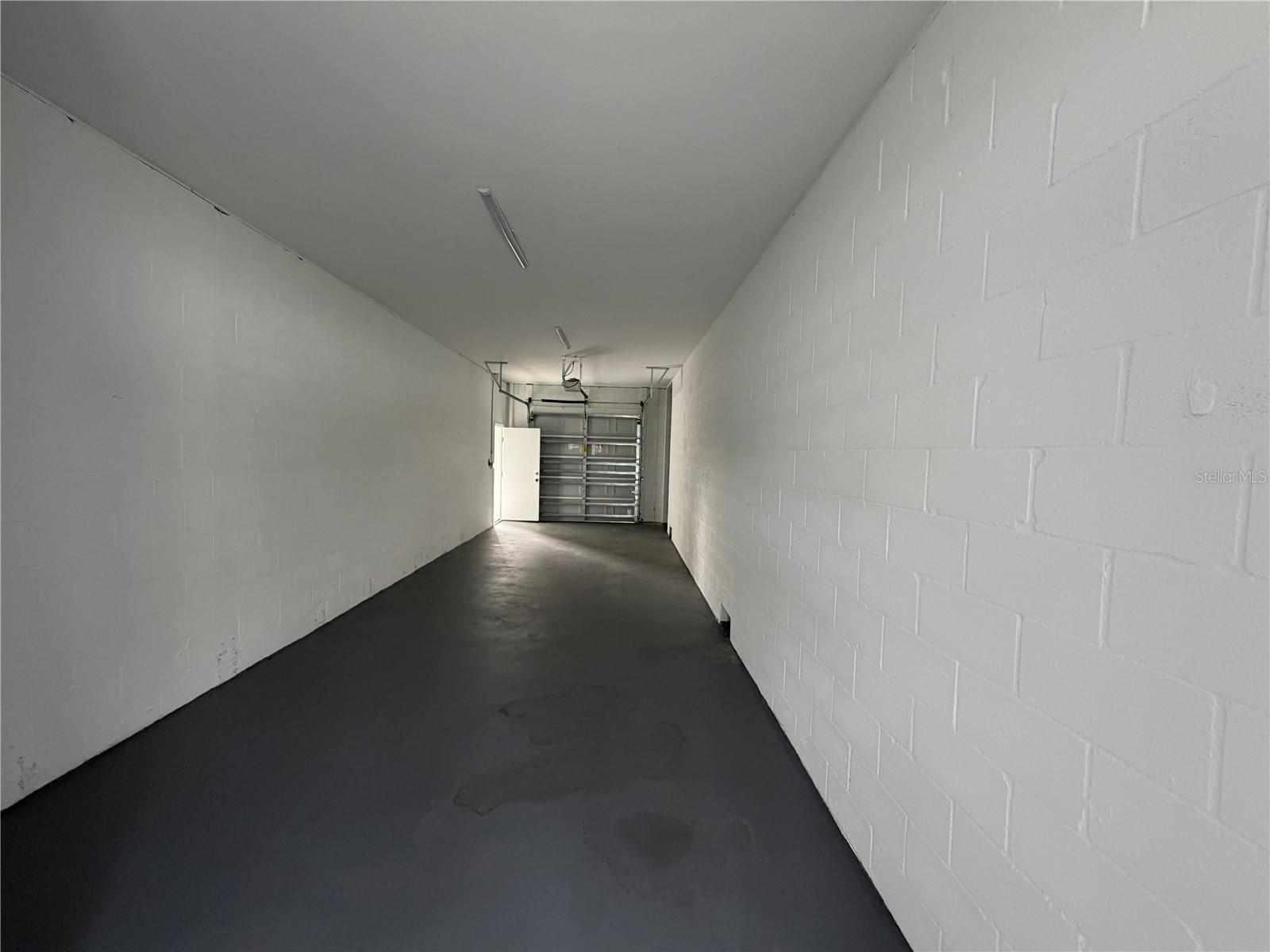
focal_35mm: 14
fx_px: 514
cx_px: 635
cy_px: 476
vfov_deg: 85.7
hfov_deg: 102.1
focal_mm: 2.22
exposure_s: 1/121
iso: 250
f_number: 2.2
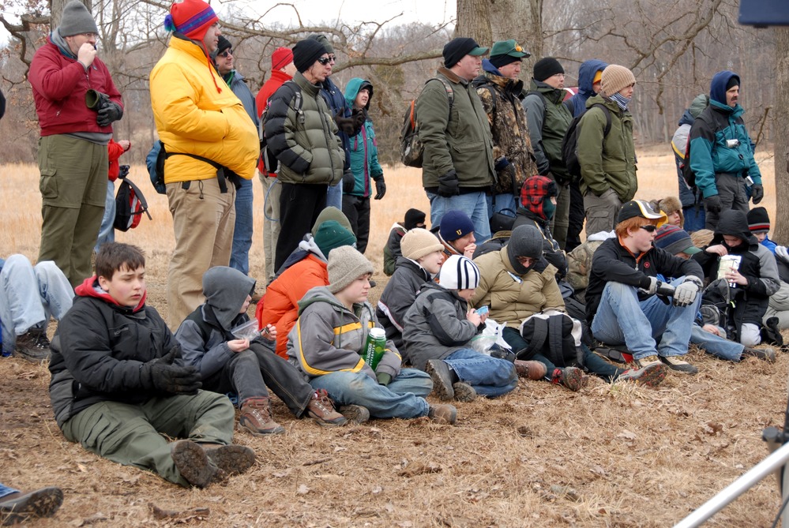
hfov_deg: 24.2
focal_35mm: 84
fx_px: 1843
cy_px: 264
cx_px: 394
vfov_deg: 16.3
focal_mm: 56
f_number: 4.8
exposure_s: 1/80
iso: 100
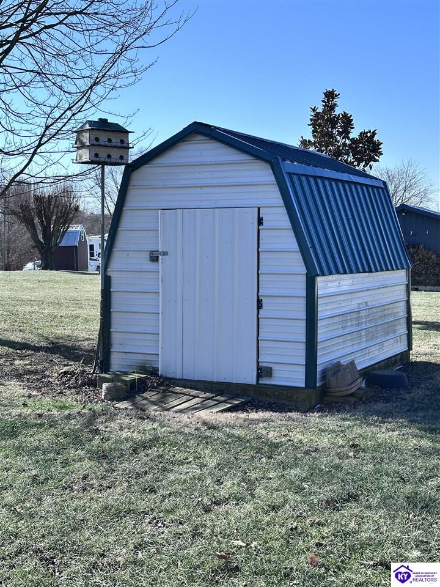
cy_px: 294
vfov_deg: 39.7
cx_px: 220
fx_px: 813
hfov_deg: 30.3
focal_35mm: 48
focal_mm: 6.86
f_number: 1.78
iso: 64
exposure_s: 1/2976
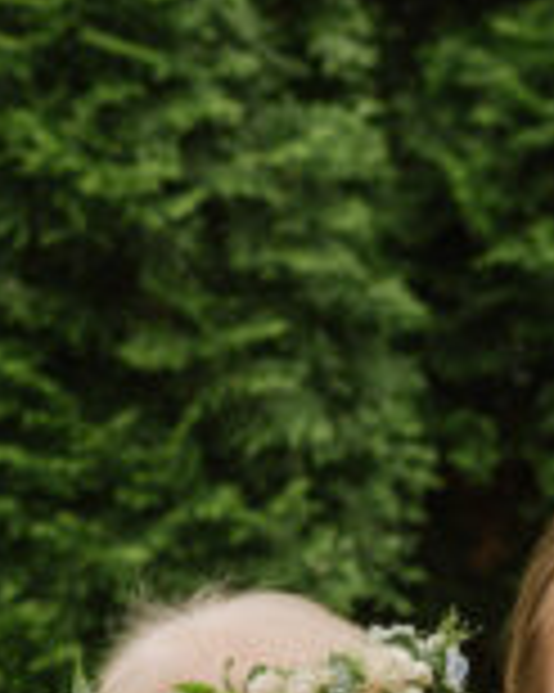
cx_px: 1203
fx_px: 4493
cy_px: 1314
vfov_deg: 8.4
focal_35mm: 219
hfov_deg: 6.8
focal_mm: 35
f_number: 3.2
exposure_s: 1/1600
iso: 250
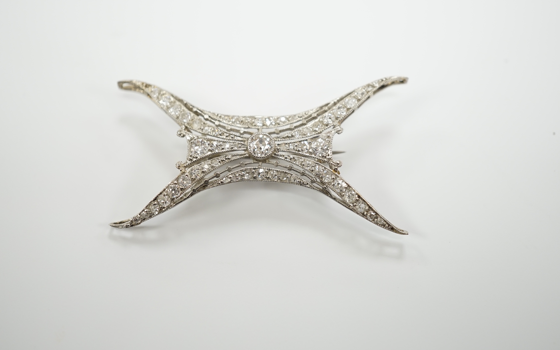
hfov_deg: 43.5
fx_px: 702
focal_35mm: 46
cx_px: 281
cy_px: 164
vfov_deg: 28.0
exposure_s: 1/60
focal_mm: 30
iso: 320
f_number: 3.5
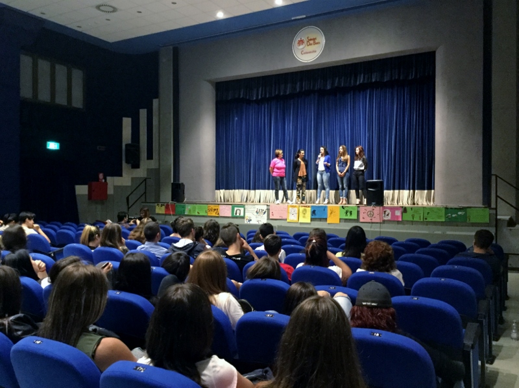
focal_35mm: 31
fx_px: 464
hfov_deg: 58.4
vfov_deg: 45.4
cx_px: 260
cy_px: 194
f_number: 2.4
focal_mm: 3.3
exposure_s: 1/17
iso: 500
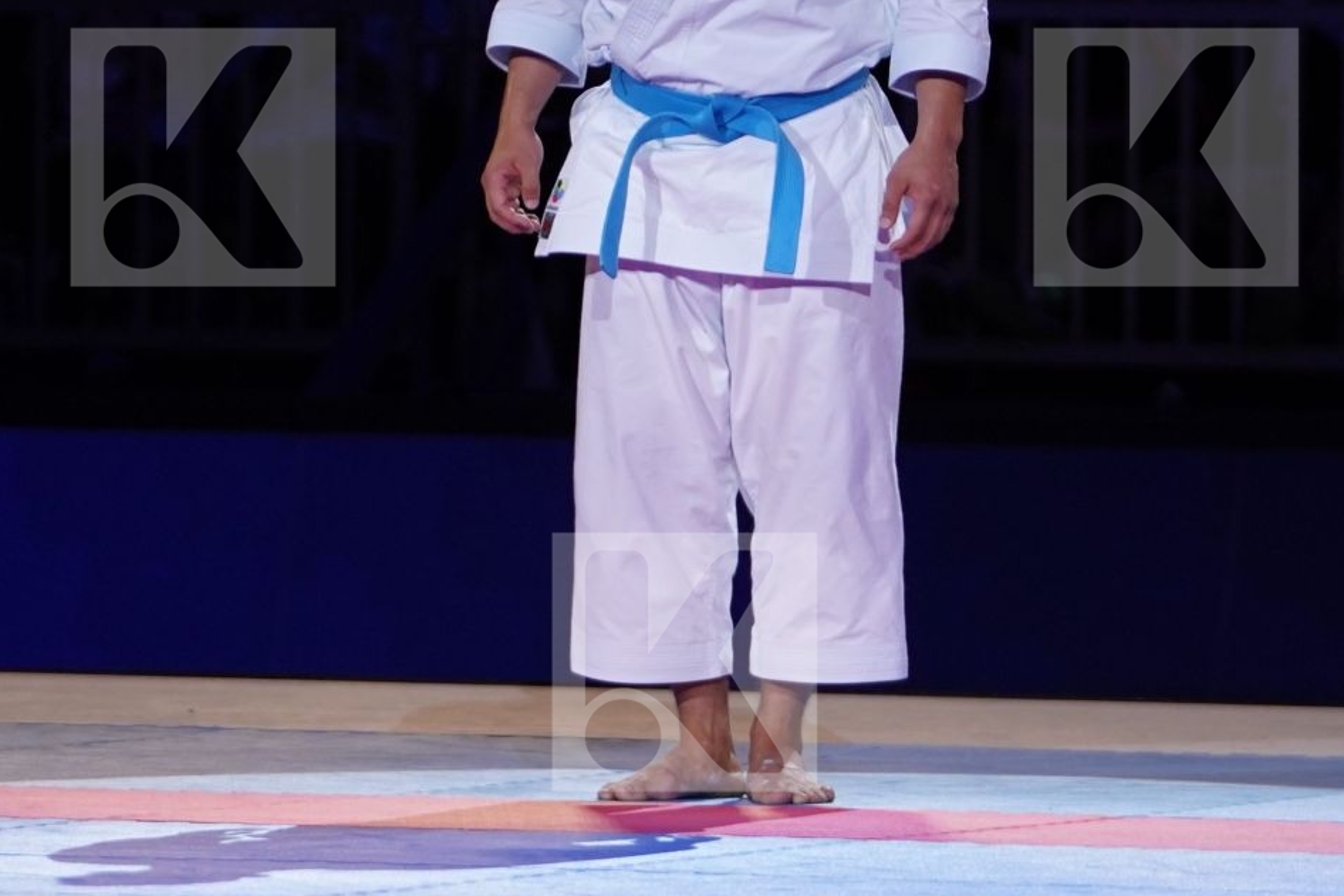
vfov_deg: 3.7
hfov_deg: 5.5
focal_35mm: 373
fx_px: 13927
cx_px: 685
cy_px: 158
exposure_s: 1/1000
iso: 1000
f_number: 2.8
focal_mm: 131
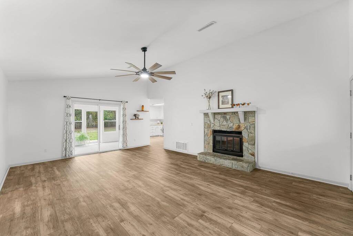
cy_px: 118
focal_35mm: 14
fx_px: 137
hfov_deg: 104.2
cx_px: 176
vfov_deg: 81.2
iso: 400
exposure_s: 1/1.67
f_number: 8
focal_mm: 14
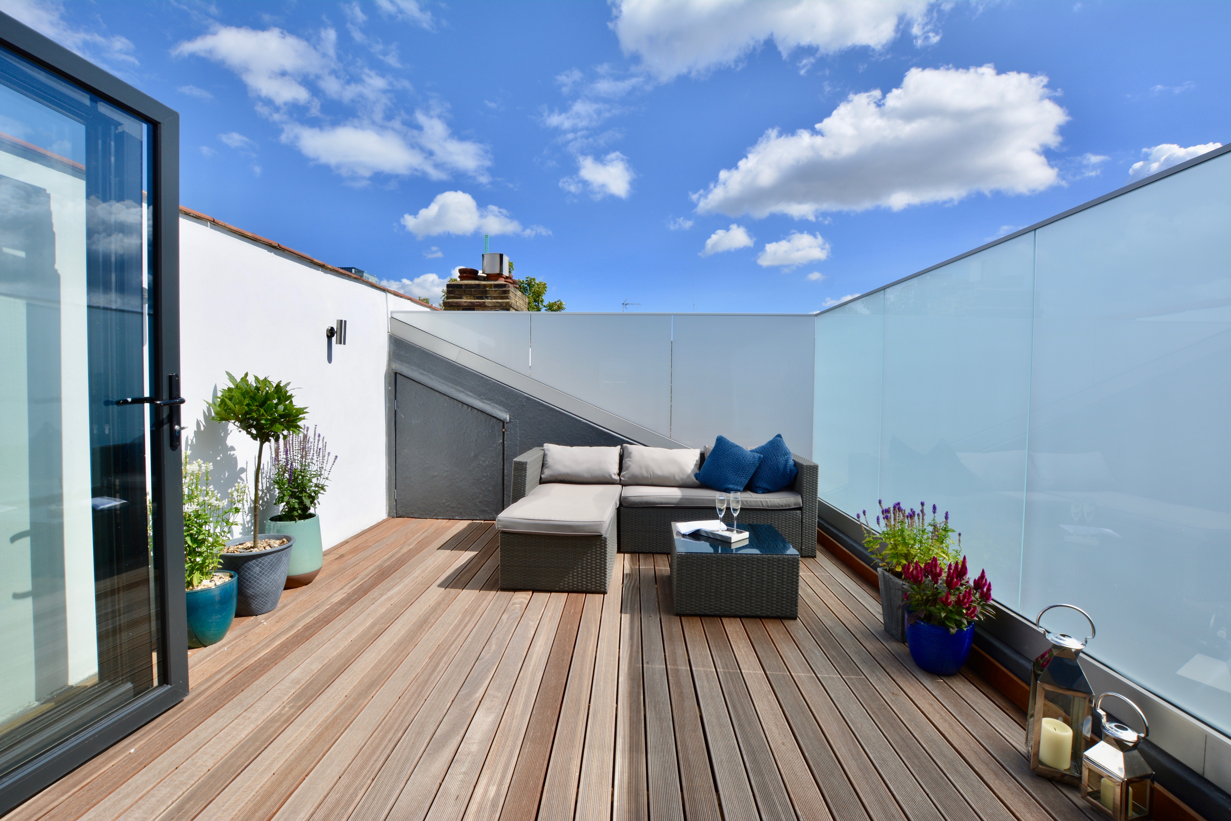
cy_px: 410
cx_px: 616
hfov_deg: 100.4
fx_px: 513
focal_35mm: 15
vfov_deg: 77.3
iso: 100
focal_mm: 10
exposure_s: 1/100
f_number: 11
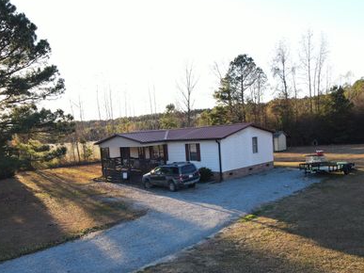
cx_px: 195
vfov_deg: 45.2
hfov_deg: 58.3
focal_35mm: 31
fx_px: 326
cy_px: 163
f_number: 2.8
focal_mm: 4.5
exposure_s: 1/100
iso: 100
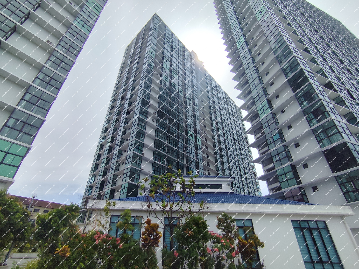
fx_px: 166
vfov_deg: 78.1
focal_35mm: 16
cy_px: 134
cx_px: 180
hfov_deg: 94.5
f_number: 2.2
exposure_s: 1/4846
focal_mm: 1.65
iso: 50
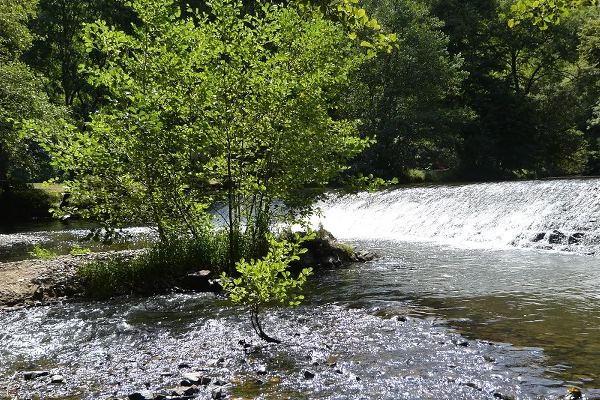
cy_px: 200
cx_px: 300
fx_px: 633
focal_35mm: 38
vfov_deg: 35.0
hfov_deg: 50.7
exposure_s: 1/640
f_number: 4.5
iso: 160
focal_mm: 14.4
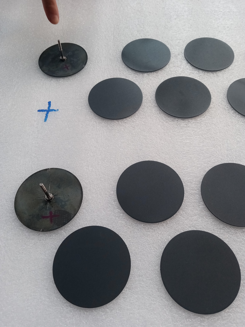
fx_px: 245
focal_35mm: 26
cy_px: 164
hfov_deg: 53.1
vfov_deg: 67.3
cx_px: 122
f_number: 1.8
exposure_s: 1/168
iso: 103
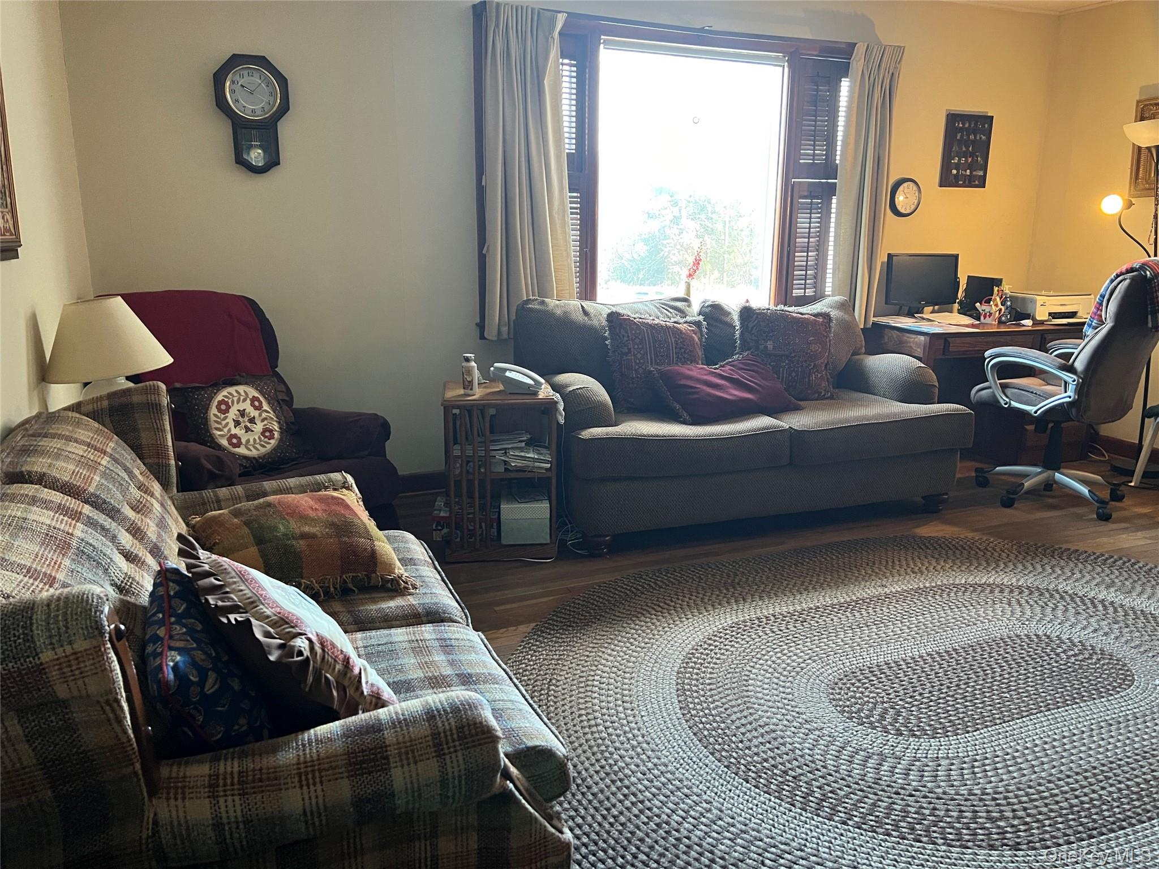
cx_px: 580
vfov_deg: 53.1
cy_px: 434
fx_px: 871
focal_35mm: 26
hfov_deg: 67.3
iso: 400
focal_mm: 5.7
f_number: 1.5
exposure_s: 1/60
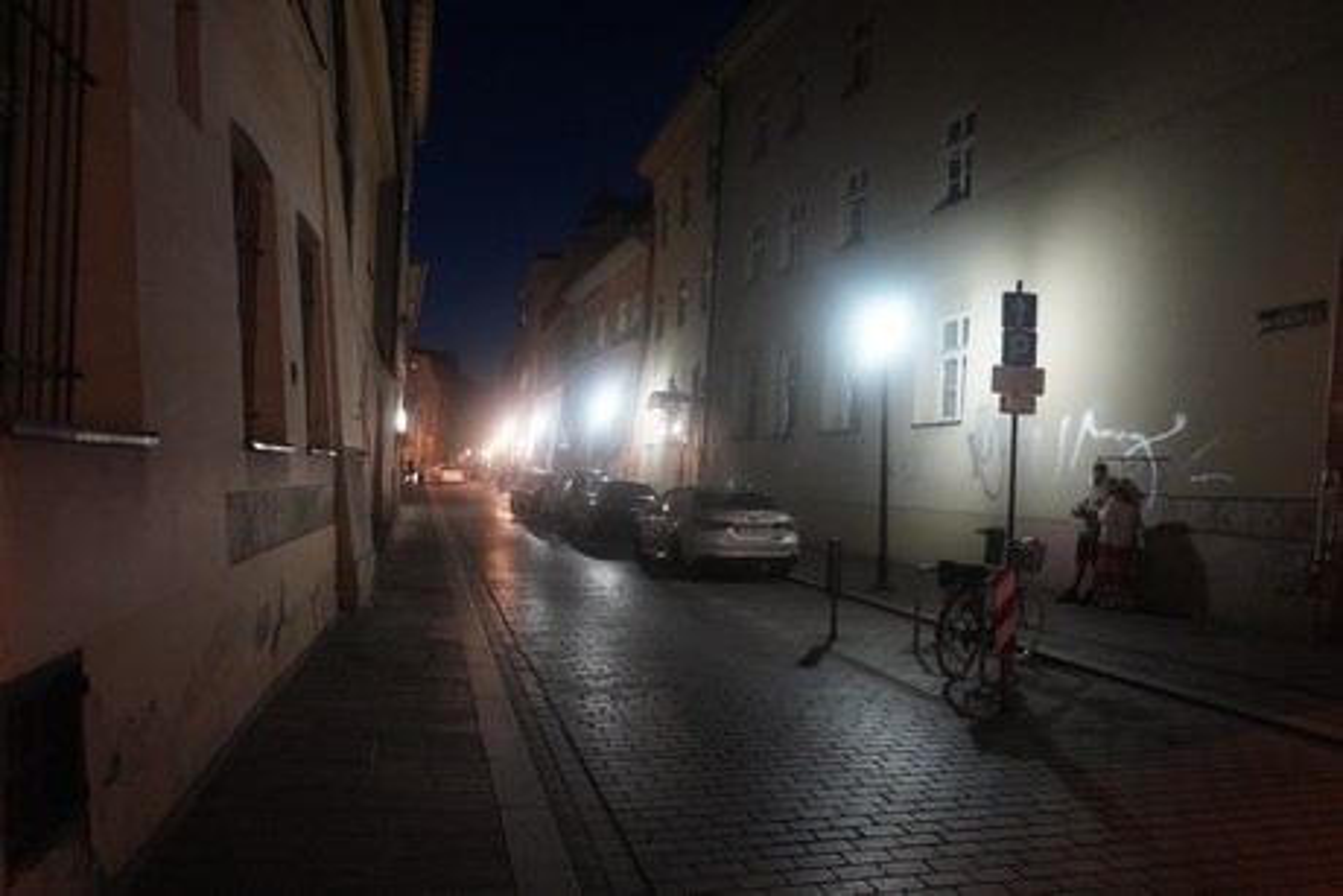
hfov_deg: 65.5
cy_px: 448
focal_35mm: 28
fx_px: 1045
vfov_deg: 46.4
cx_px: 672
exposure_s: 1/100
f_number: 3.5
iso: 12800
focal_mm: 28
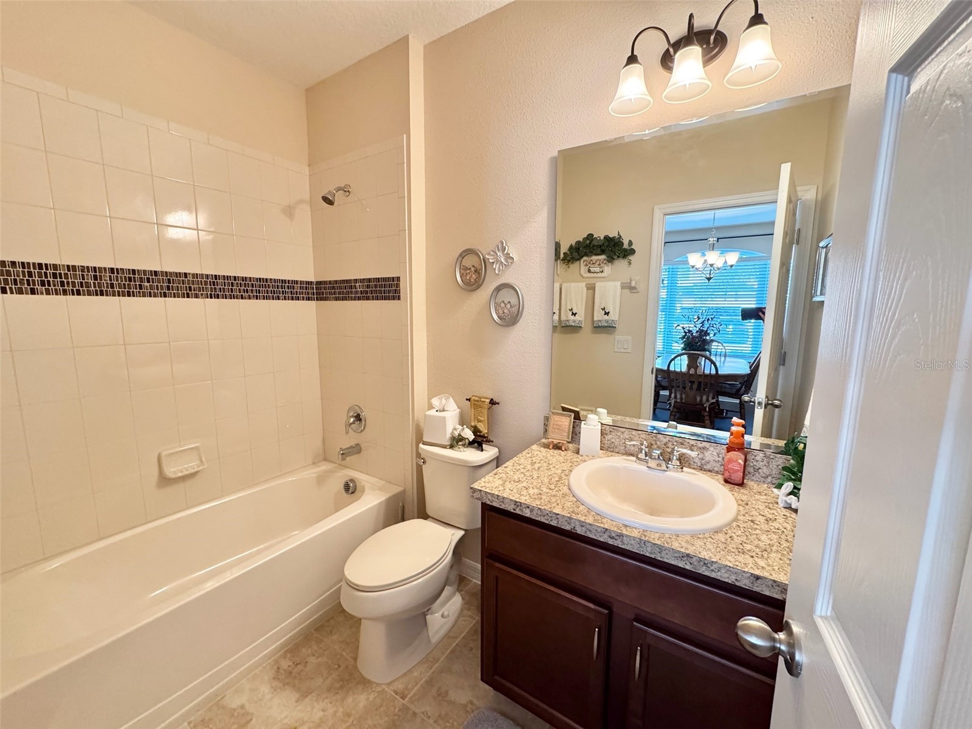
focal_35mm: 14
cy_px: 364
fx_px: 393
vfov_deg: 85.7
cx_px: 486
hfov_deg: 102.1
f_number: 2.2
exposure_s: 1/120
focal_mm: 2.22
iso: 320
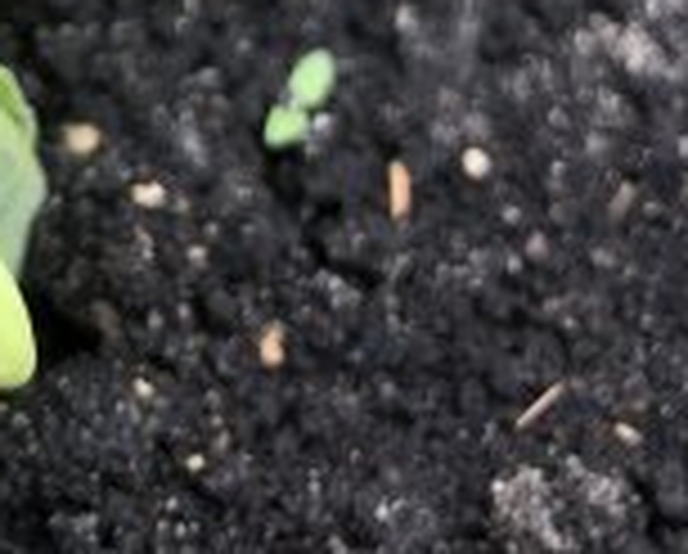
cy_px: -617
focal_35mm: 109
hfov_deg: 16.3
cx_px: -286
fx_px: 2224
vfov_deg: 12.2
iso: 20
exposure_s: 1/153
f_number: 1.8
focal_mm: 3.99
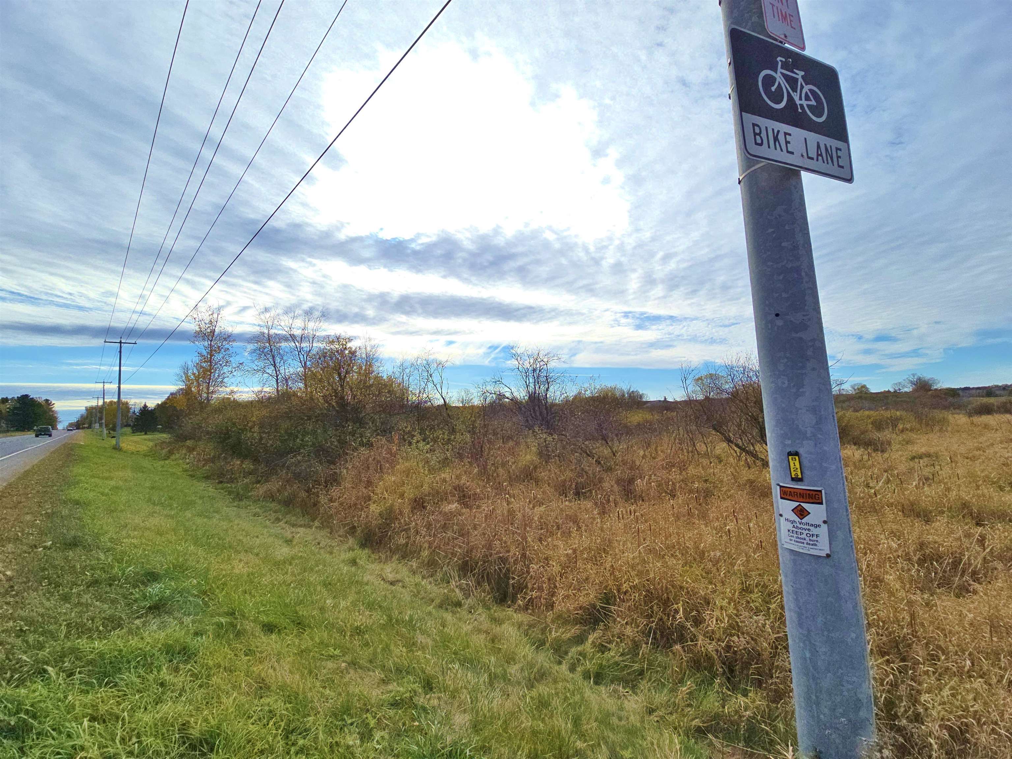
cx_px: 506
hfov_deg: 106.2
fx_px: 380
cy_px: 380
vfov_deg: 89.9
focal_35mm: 13
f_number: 2.2
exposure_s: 1/3018
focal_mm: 2.2
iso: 50
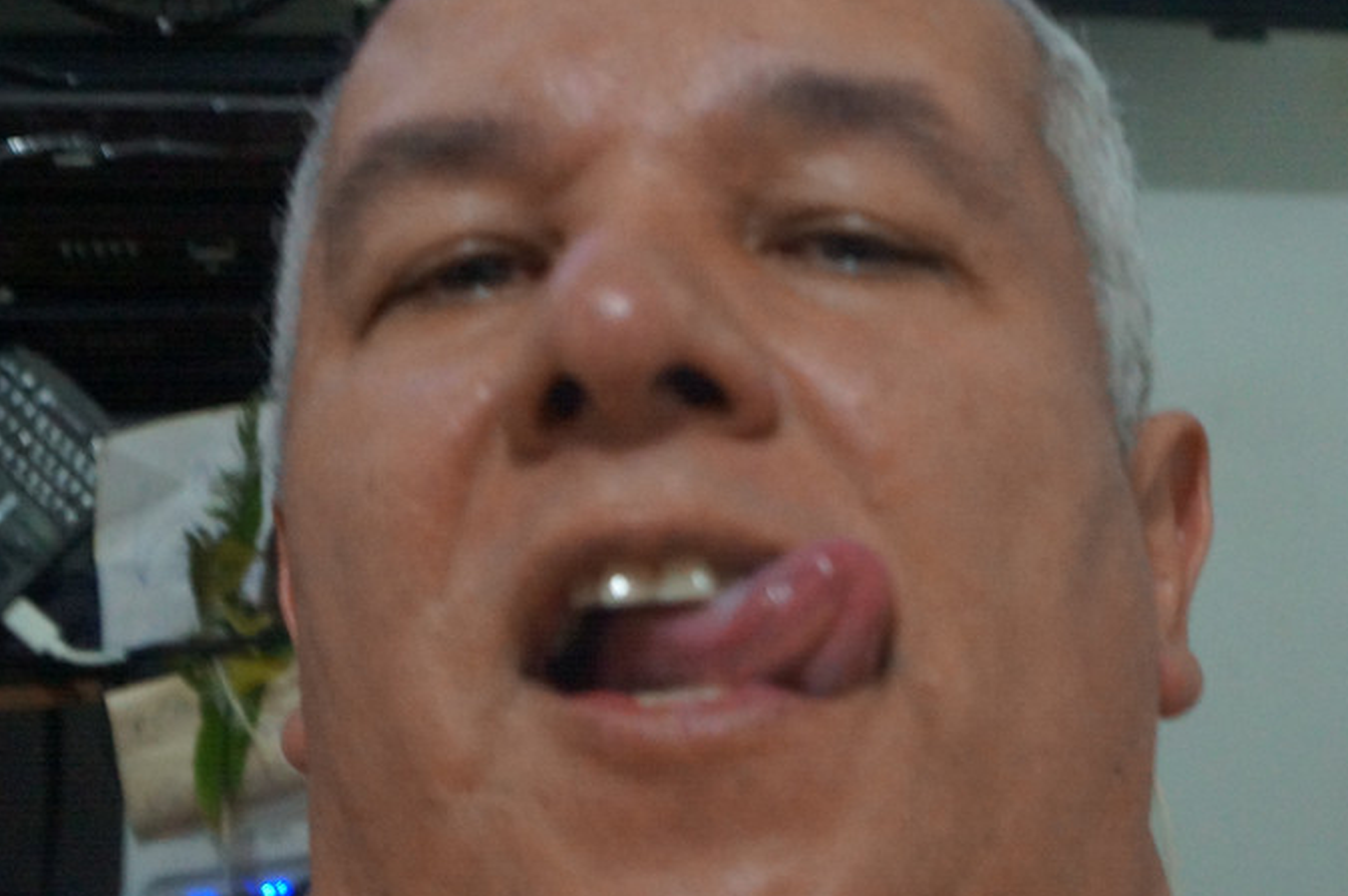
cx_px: 804
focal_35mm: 78
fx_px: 2915
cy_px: 635
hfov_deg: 26.0
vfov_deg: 17.4
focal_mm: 29
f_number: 4
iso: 3200
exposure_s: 1/60
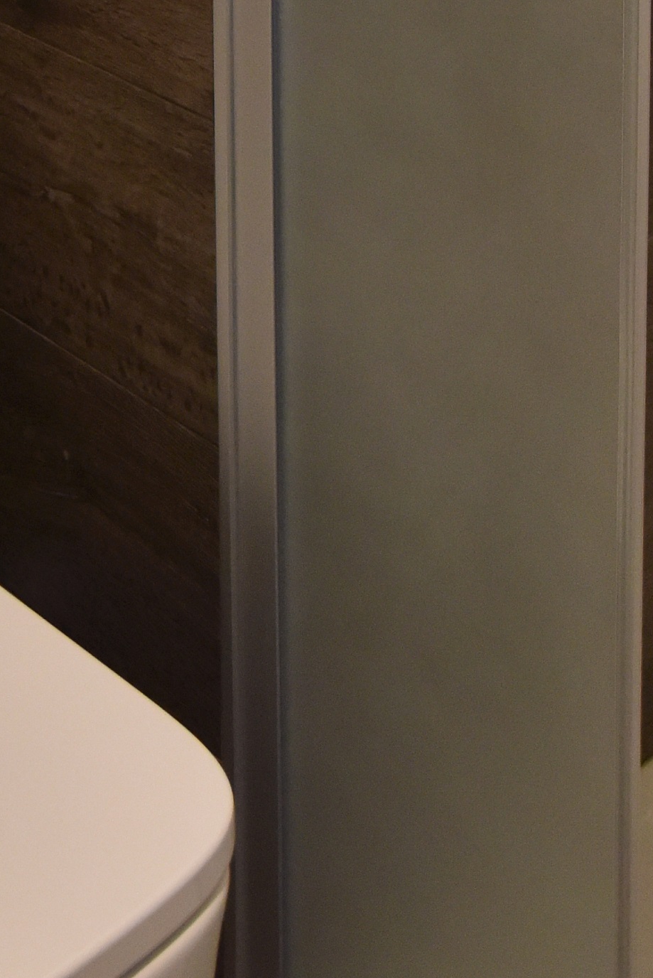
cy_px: -751
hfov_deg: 17.2
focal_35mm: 77
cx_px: -42
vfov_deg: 19.8
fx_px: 2092
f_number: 5.6
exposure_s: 1/40
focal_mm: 18
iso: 2000
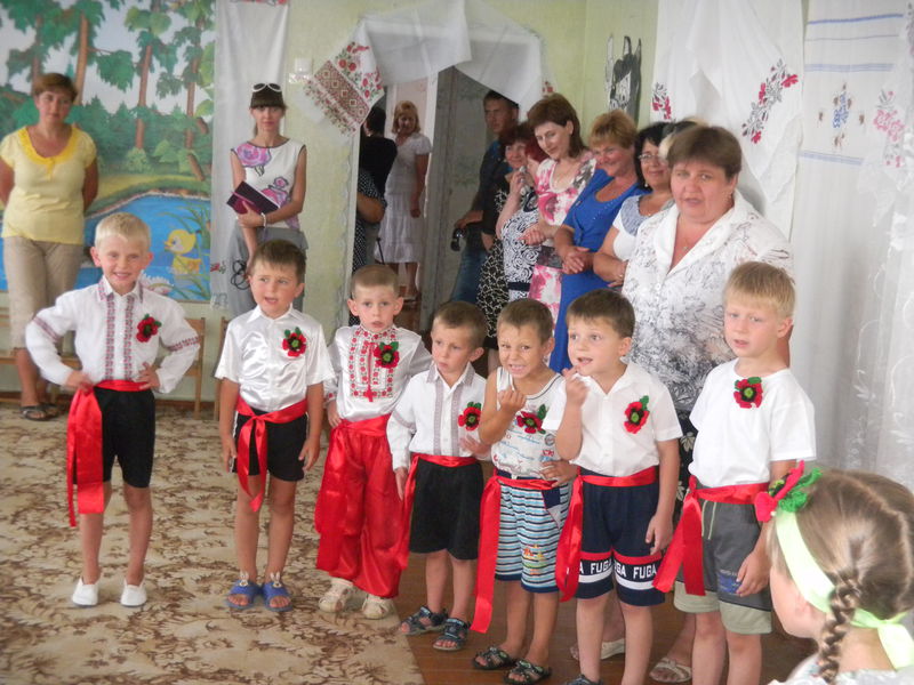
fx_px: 1452
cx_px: 457
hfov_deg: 34.9
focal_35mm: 55
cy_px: 342
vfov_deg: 26.6
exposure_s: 1/30
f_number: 4.2
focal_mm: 9.9
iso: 475
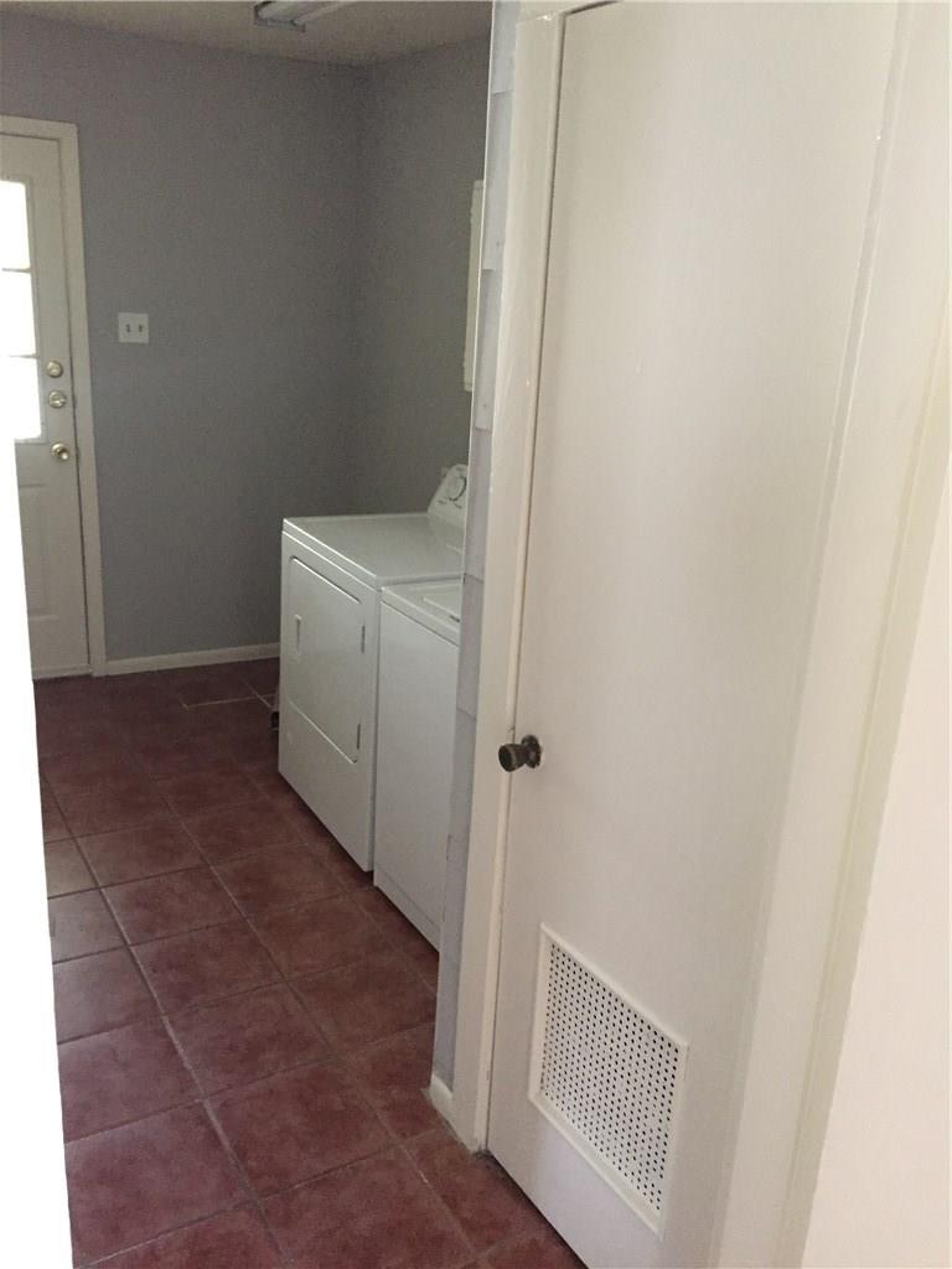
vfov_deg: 61.7
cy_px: 634
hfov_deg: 48.2
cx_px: 476
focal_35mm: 29
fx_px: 1063
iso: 400
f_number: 2.2
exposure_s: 1/15
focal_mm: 4.15
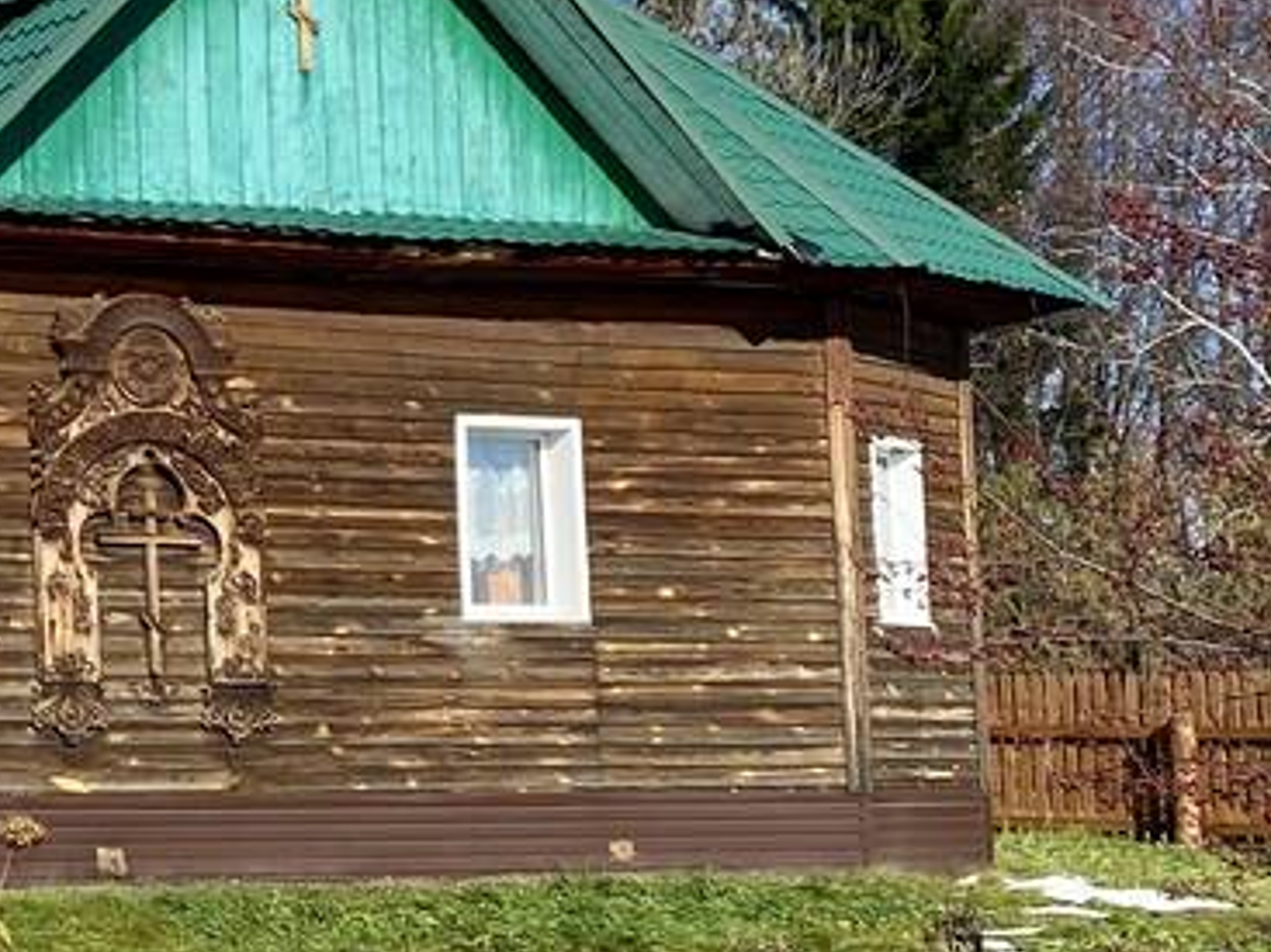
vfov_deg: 16.7
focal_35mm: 85
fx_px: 3120
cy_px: -142
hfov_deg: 20.4
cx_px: -526
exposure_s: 1/2222
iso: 32
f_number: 1.8
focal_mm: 4.25
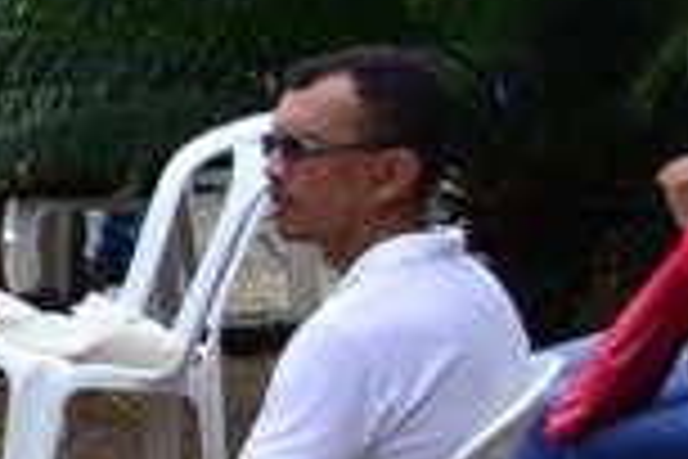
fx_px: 3363
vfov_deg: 7.8
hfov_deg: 9.0
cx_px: -1524
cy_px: 205
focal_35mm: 176
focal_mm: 18
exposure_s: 1/320
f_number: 4.5
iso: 100
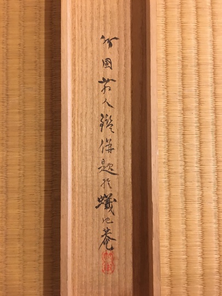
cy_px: 148
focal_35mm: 29
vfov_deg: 61.7
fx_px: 248
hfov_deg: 48.2
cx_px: 111
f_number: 2.2
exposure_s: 1/4
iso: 100
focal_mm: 4.15
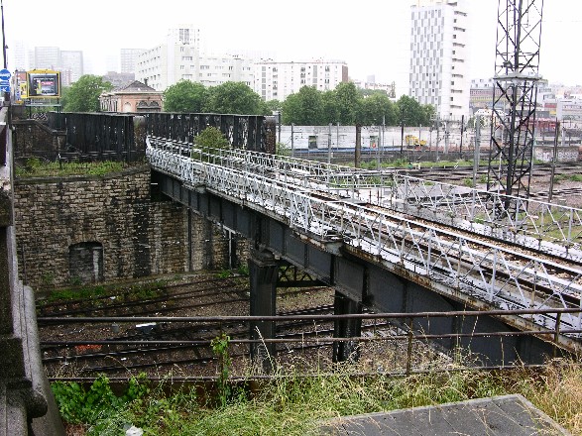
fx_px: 588
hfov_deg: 52.6
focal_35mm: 35
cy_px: 218
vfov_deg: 40.7
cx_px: 291
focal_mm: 8.9
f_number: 4
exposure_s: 1/39.2
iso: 50
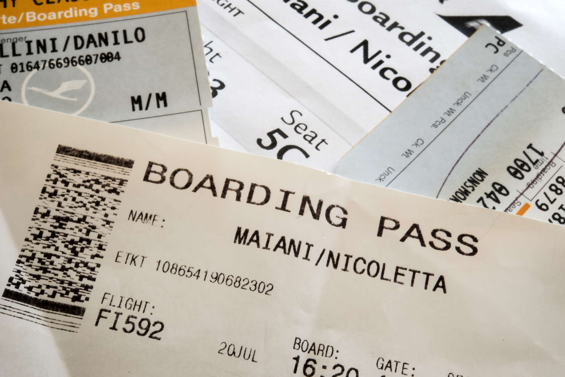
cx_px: 282
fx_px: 942
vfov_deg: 22.6
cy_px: 188
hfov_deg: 33.4
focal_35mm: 60
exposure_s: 6
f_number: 36
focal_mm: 60
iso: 100
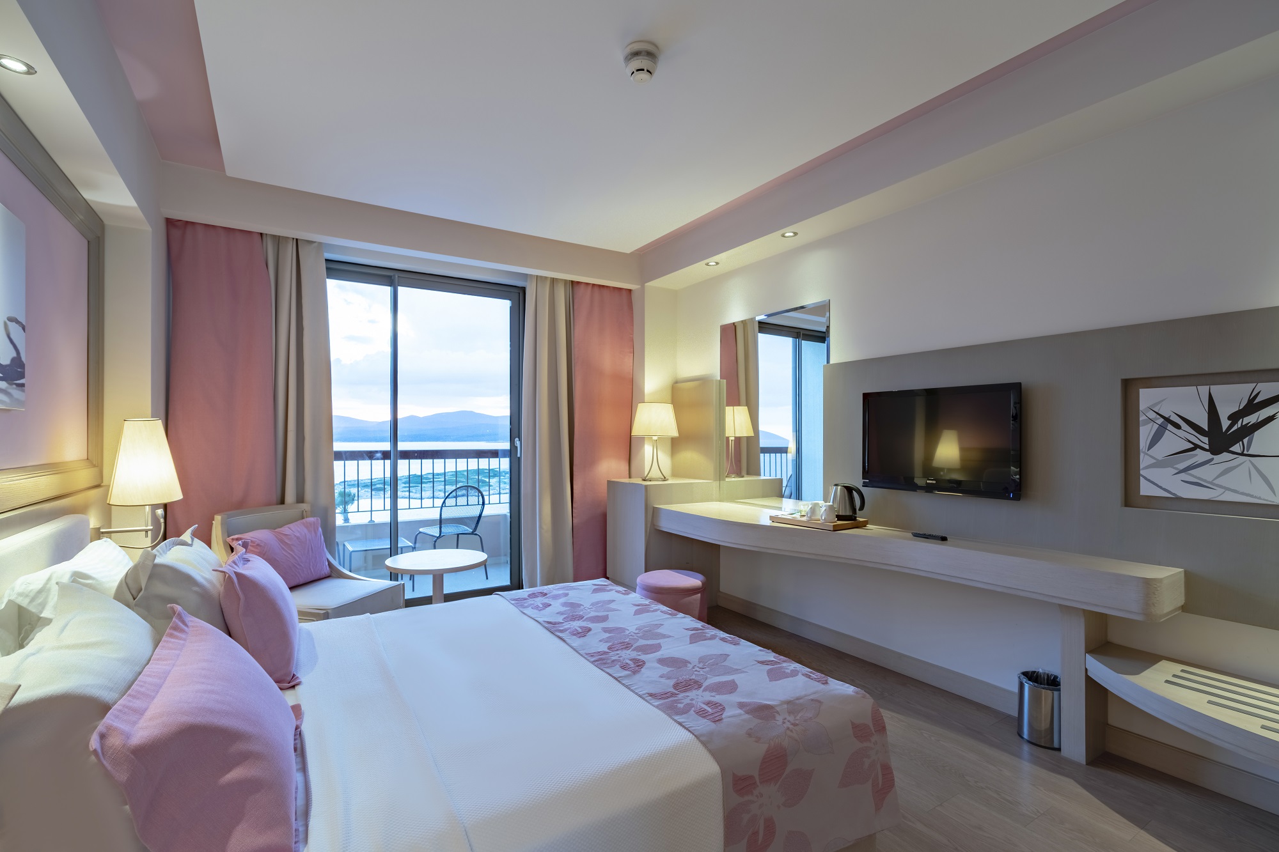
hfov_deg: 96.7
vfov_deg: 73.7
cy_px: 426
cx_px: 640
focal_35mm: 16
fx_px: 568
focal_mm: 16
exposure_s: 1/100
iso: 320
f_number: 8
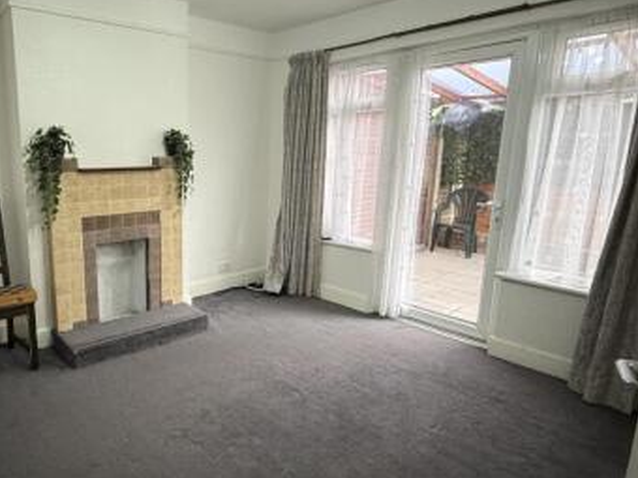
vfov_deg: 56.8
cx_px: 198
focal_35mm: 24
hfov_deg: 69.0
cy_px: 233
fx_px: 442
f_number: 2.2
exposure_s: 1/100
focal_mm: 2.22
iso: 250
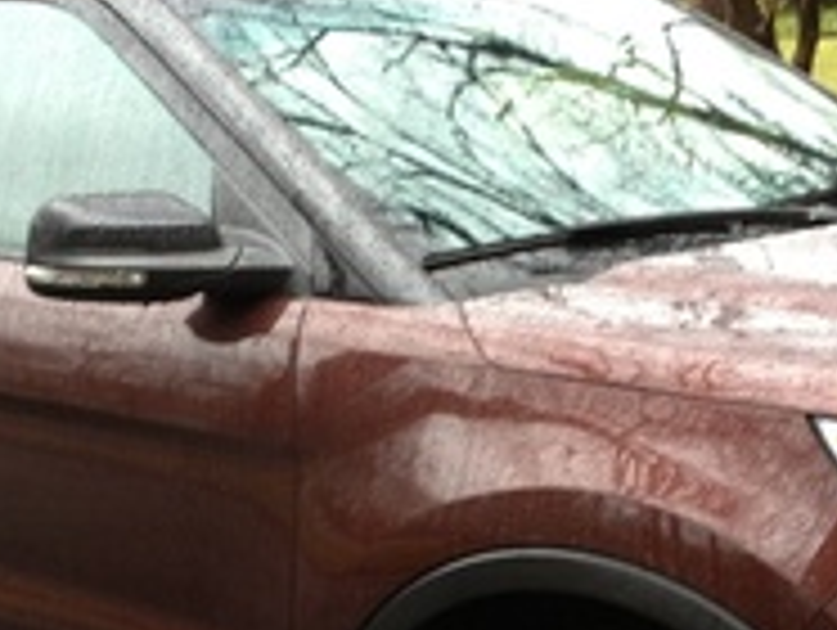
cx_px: 423
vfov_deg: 15.7
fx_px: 2276
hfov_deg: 20.8
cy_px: 506
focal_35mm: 94
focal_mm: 4.28
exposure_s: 1/20
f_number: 2.4
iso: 80
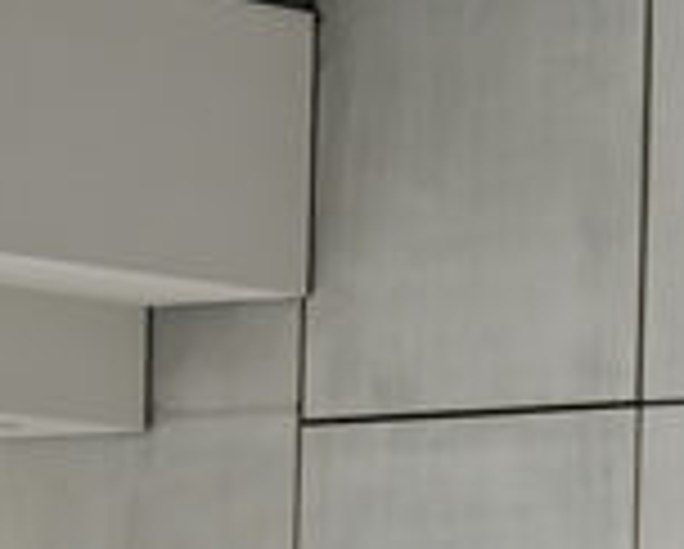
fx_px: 6628
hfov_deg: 5.4
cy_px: 936
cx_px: 2322
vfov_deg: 4.7
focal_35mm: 327
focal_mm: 49
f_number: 9
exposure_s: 1/10
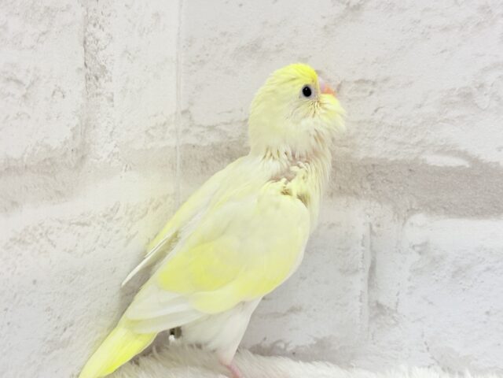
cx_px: 252
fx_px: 756
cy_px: 189
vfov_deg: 28.0
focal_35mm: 52
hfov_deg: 36.8
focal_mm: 5.96
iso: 80
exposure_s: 1/100
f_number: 1.6
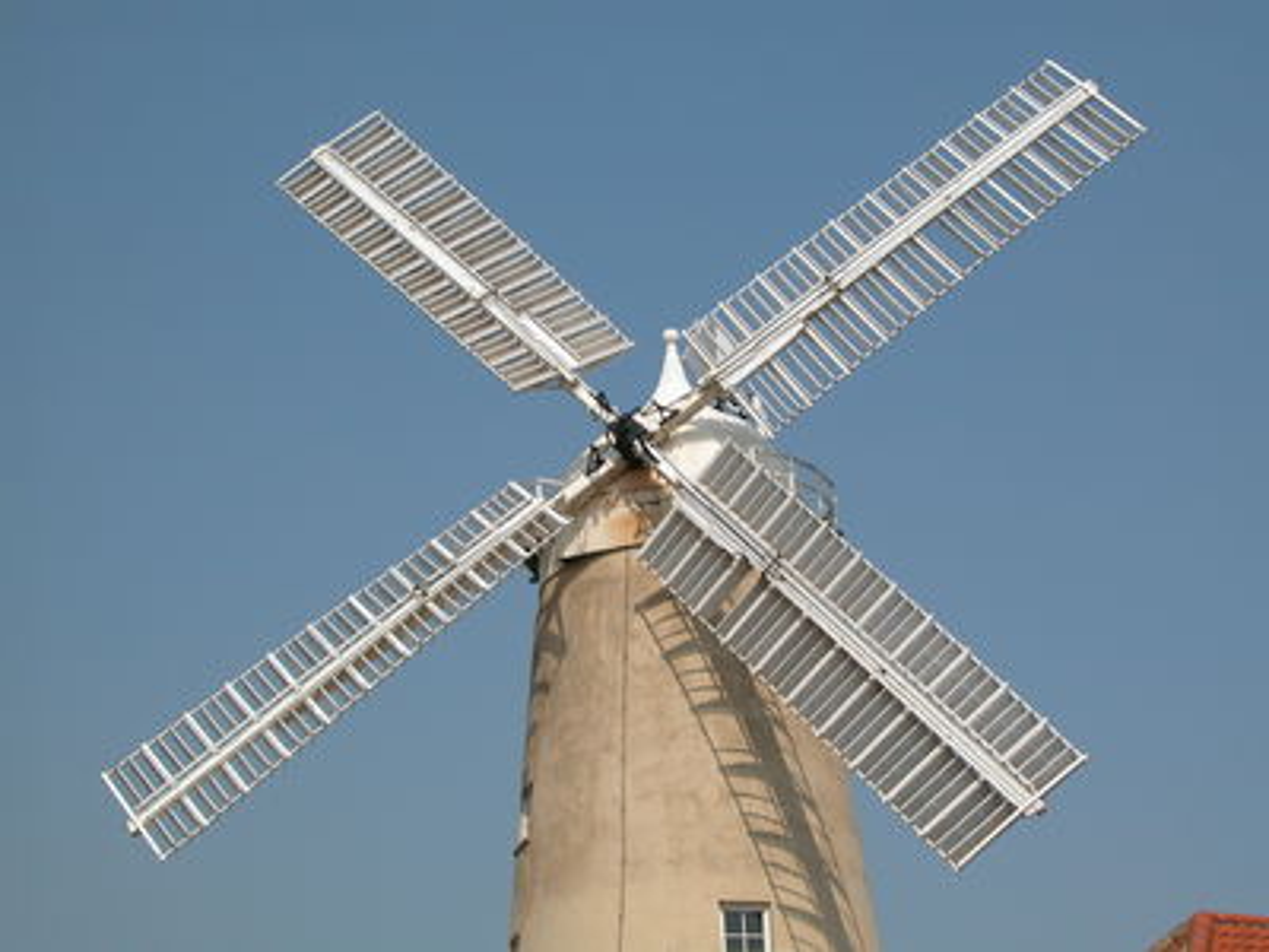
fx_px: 2566
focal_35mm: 70
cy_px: 476
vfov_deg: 21.0
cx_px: 634
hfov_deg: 27.8
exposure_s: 1/522
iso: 100
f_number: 7.4
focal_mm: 17.8
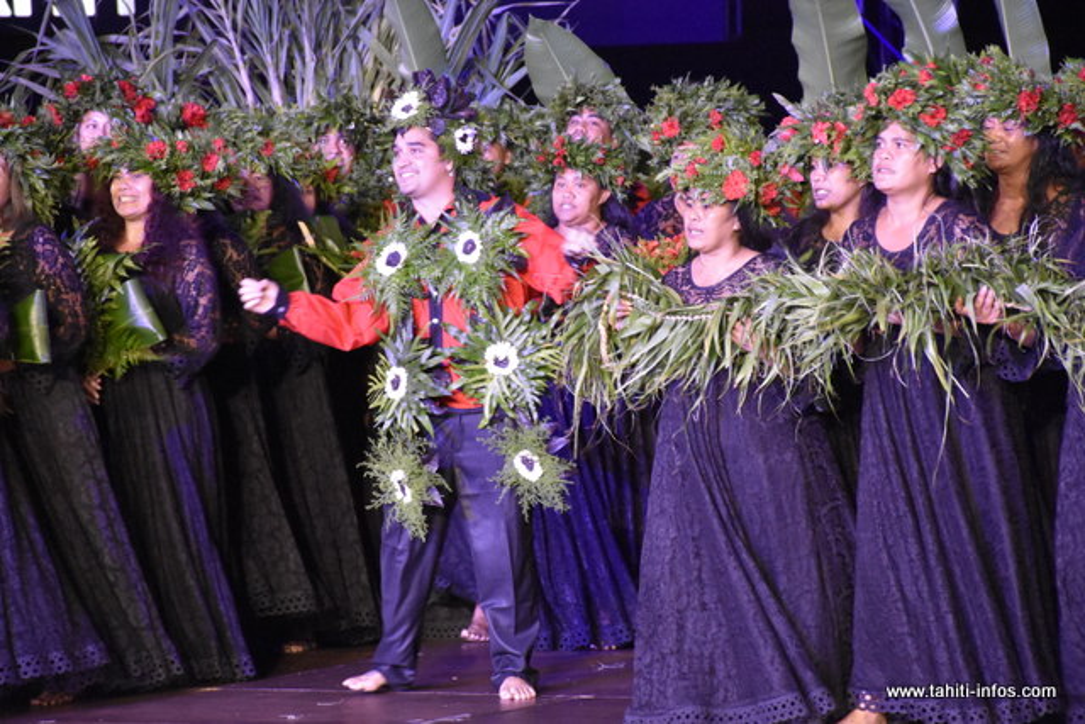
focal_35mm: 183
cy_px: 362
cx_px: 542
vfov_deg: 7.5
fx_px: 5516
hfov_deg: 11.2
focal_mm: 122
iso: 8000
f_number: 5.6
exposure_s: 1/60
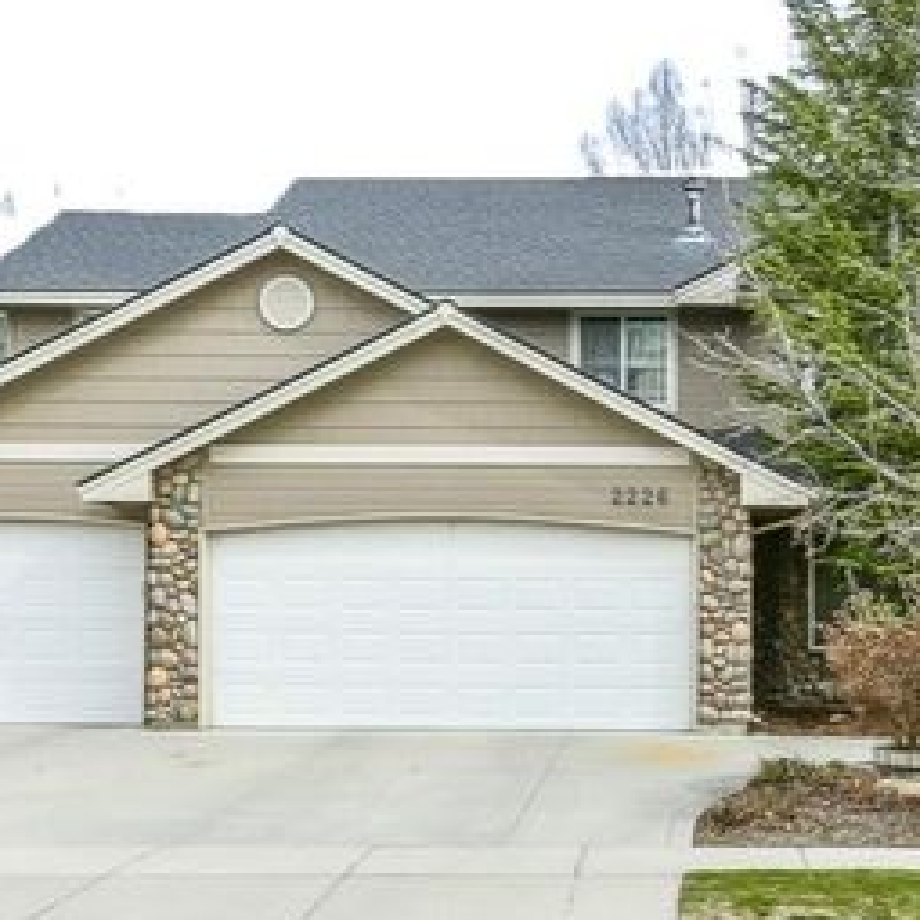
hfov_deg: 33.3
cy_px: 516
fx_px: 1503
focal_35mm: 50
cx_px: 696
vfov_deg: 34.0
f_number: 10
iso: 500
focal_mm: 20
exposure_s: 1/400
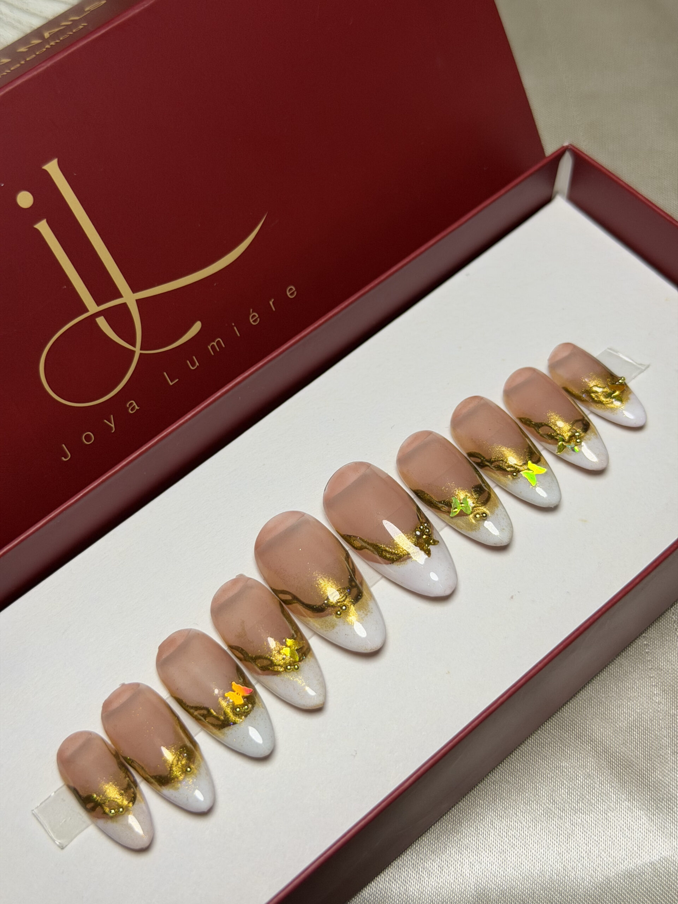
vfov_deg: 39.7
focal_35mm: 48
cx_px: 339
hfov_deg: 30.3
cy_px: 452
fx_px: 1254
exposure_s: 1/100
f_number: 1.78
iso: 80
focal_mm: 6.76
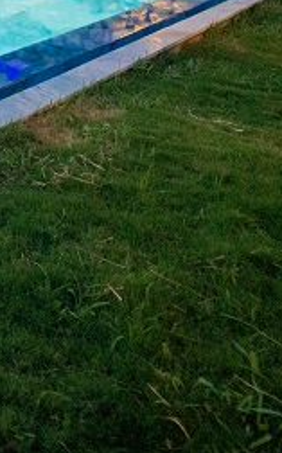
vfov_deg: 34.3
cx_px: -374
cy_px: -43
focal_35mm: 51
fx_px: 629
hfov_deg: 15.5
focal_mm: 14
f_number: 2.8
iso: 5000
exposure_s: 1/80
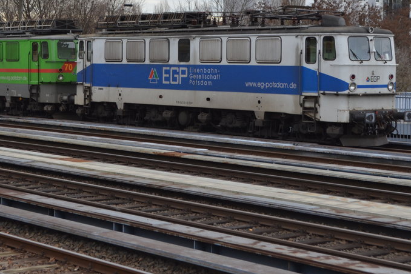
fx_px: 1060
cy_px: 82
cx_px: 159
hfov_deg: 21.9
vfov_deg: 14.7
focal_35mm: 93
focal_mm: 35
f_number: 5.6
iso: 250
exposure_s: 1/125
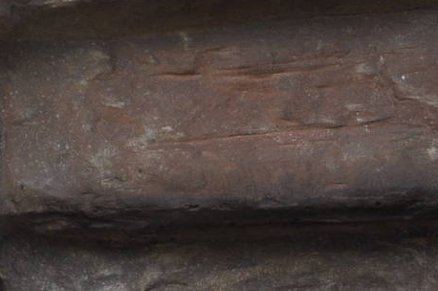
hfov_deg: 4.4
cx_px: 624
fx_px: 5735
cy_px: 436
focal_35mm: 472
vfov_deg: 2.9
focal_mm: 90
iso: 560
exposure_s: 1/250
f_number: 5.6
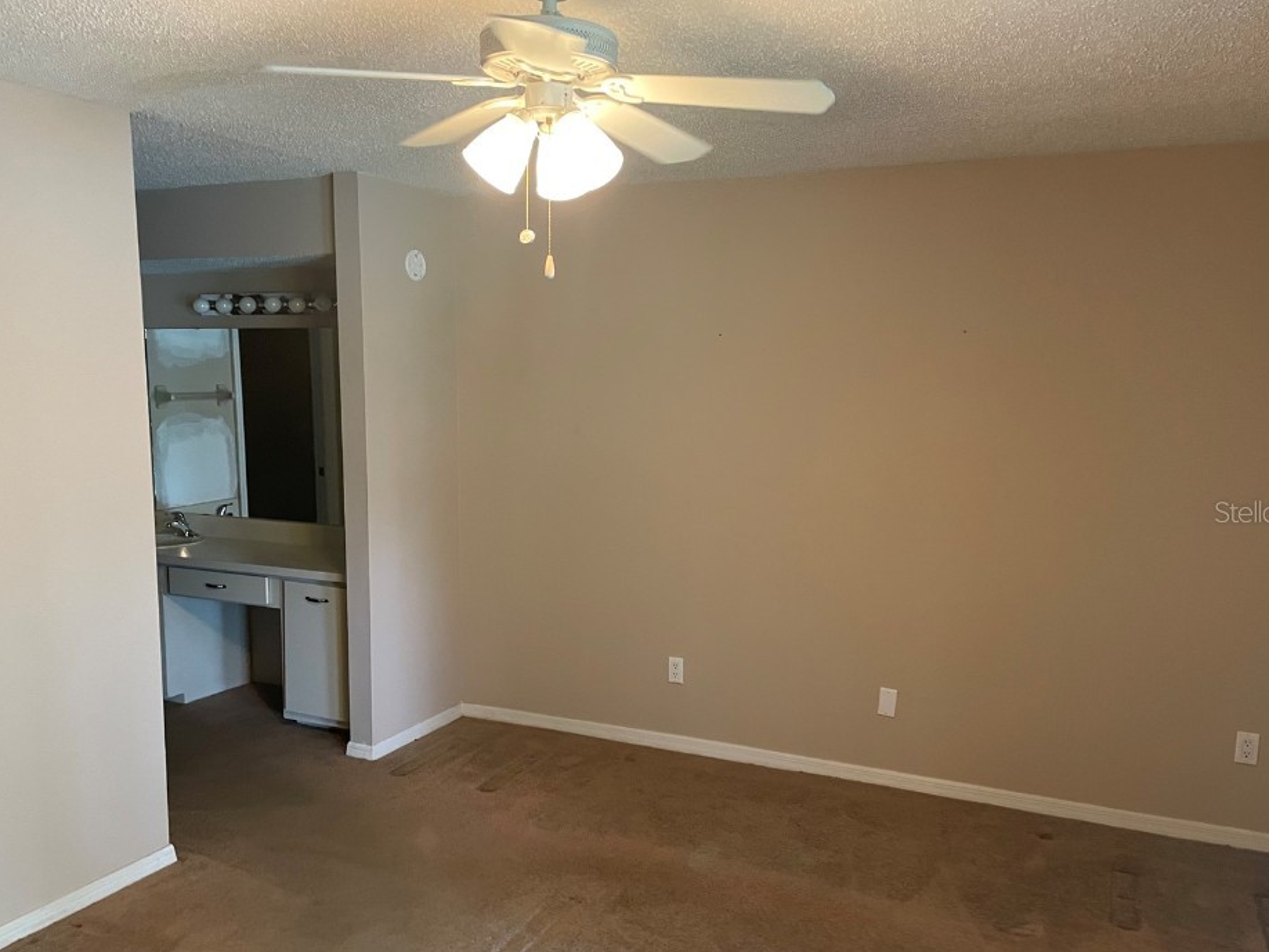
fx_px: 1063
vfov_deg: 48.2
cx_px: 637
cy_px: 511
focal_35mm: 29
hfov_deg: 61.6
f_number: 1.6
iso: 400
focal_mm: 4.2
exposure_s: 1/60
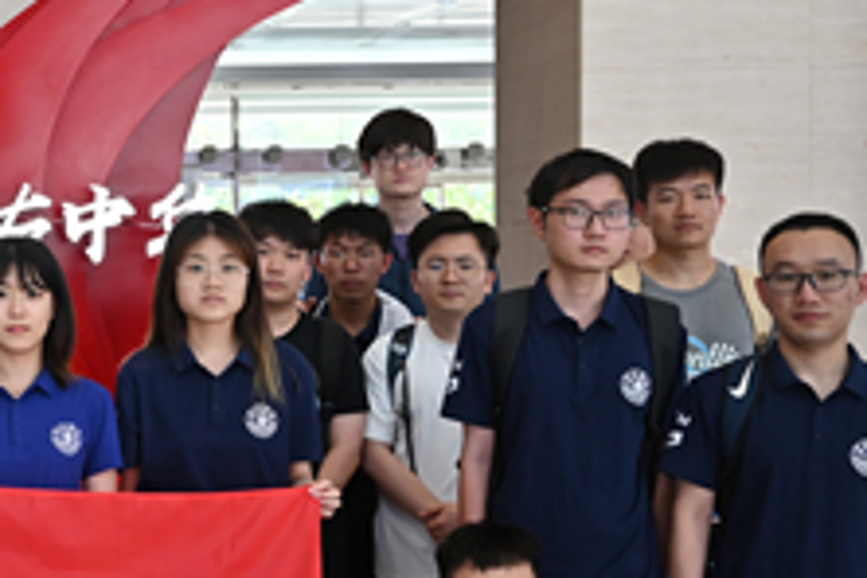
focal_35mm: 65
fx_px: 1565
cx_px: -109
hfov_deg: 28.0
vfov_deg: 20.9
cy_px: 293
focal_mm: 24
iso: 400
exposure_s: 1/100
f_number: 4.5
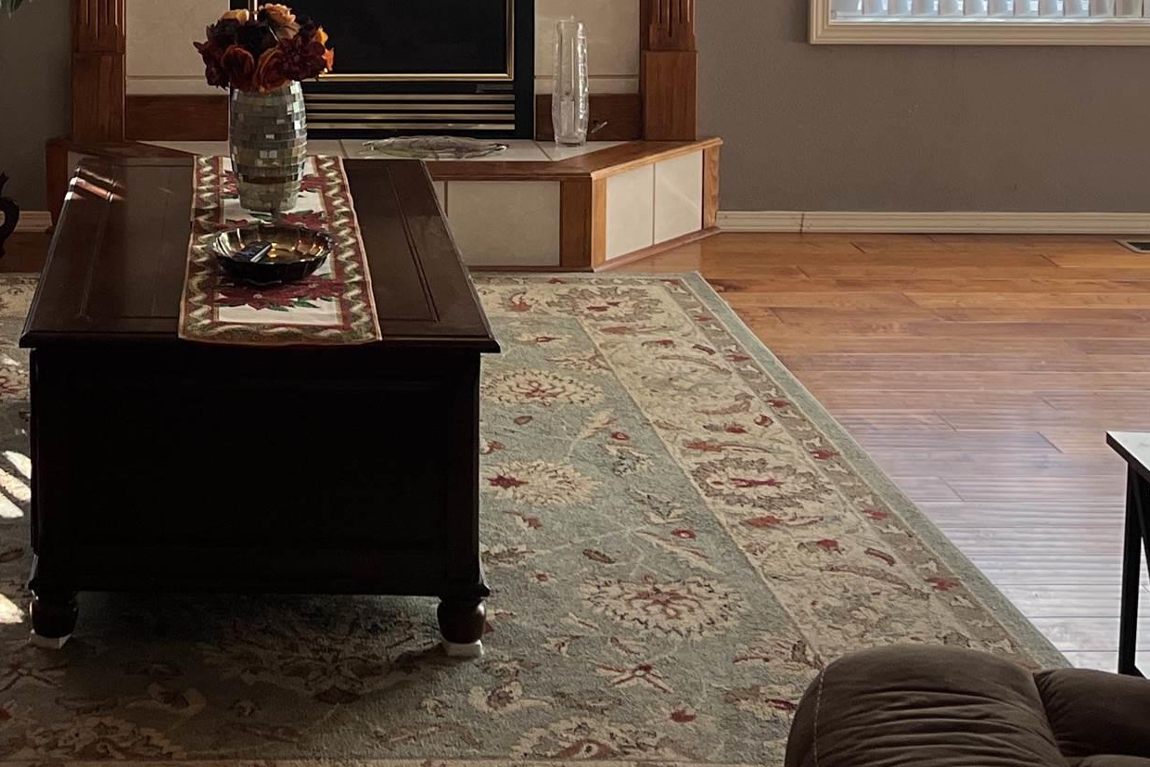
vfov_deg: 19.1
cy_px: -163
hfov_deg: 29.1
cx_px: 159
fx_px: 2140
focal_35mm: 67
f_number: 1.6
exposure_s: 1/120
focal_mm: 5.1
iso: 125
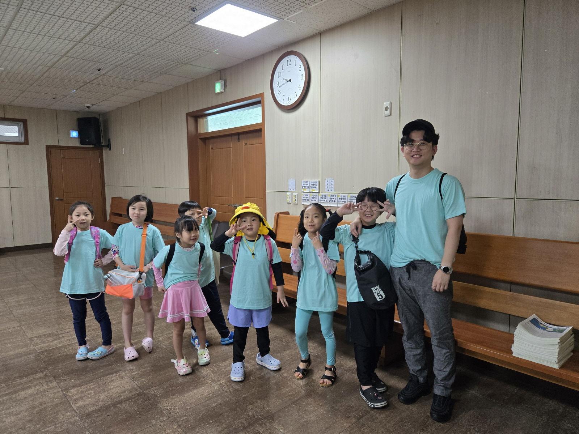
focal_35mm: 23
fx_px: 385
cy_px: 217
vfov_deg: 58.9
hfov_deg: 73.9
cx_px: 290
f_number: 1.8
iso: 250
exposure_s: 1/120
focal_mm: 5.4
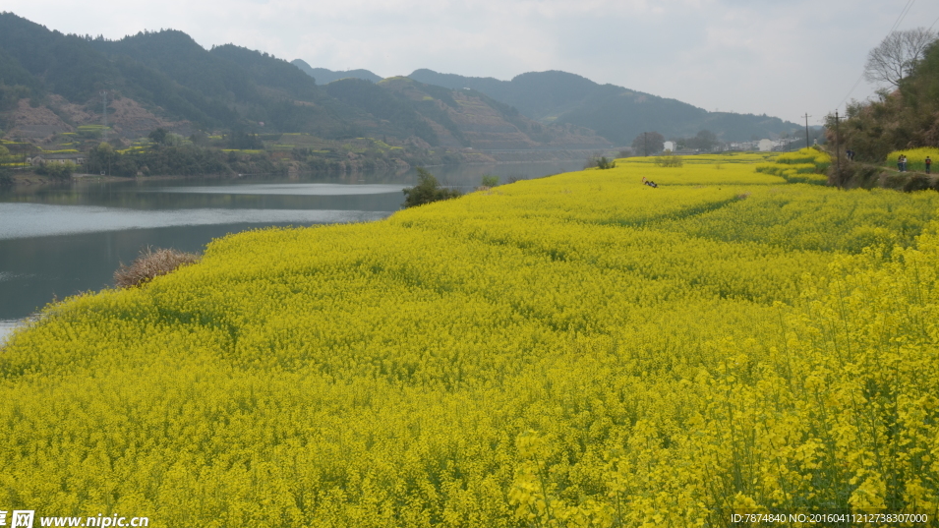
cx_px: 444
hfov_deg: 54.0
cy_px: 205
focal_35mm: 37
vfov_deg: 31.9
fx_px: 921
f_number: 9.5
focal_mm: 22
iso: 160
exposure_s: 1/350
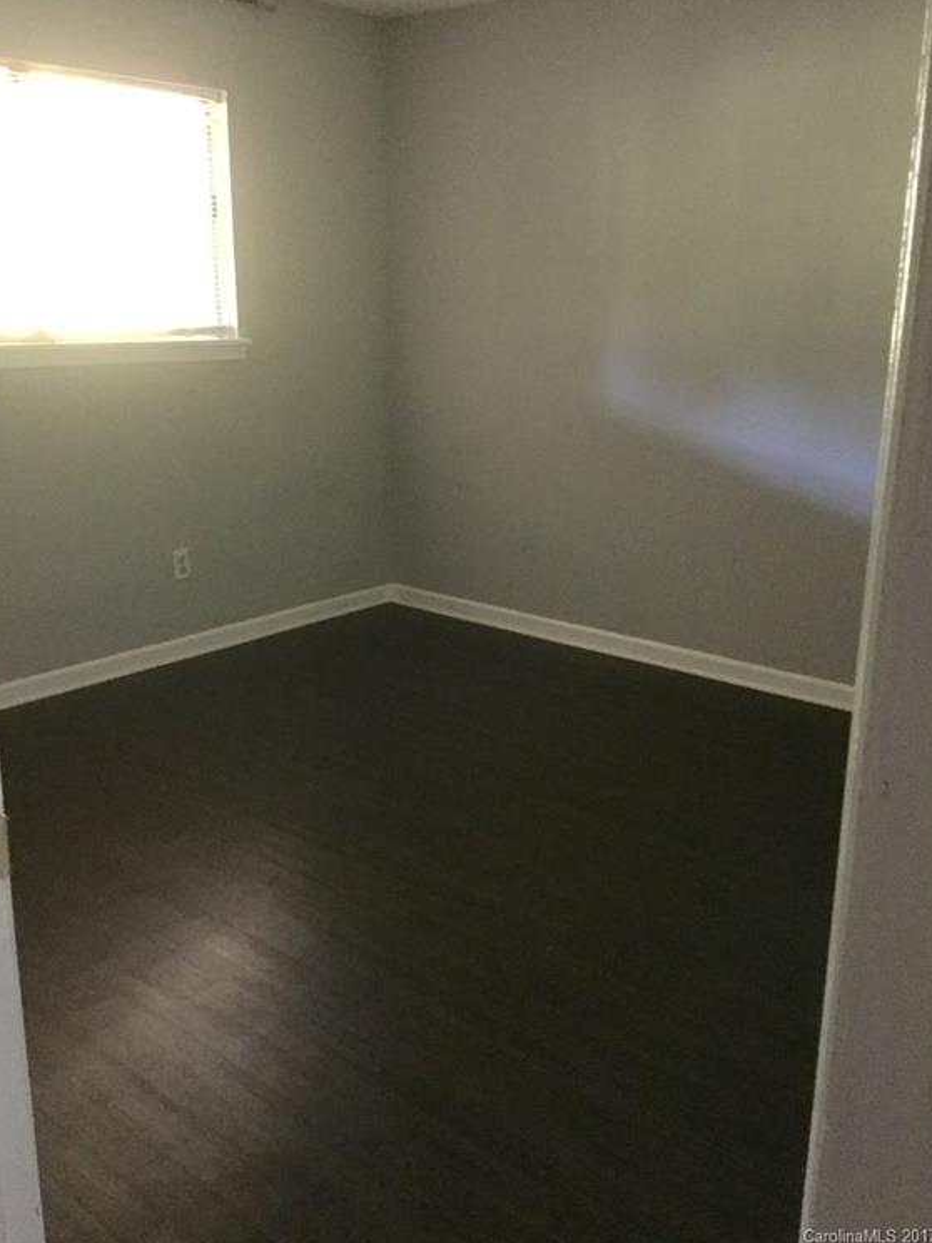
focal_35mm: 32
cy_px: 606
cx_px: 466
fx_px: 1149
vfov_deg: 56.8
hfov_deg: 44.2
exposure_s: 1/15
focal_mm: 3.3
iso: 500
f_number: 2.4
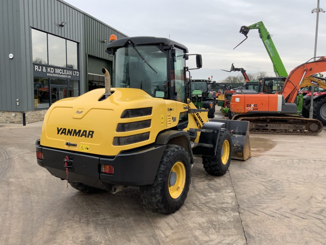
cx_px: 163
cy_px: 122
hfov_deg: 61.7
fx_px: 273
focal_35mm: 29
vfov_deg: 48.2
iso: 16
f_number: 1.8
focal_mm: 3
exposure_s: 1/256
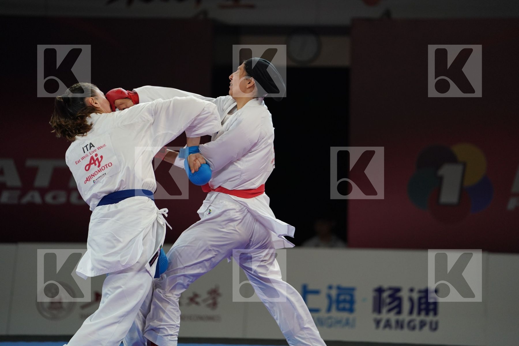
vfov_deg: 6.9
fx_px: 2854
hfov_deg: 10.4
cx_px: 260
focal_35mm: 198
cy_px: 173
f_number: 2.8
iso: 1600
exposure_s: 1/1000
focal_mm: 198
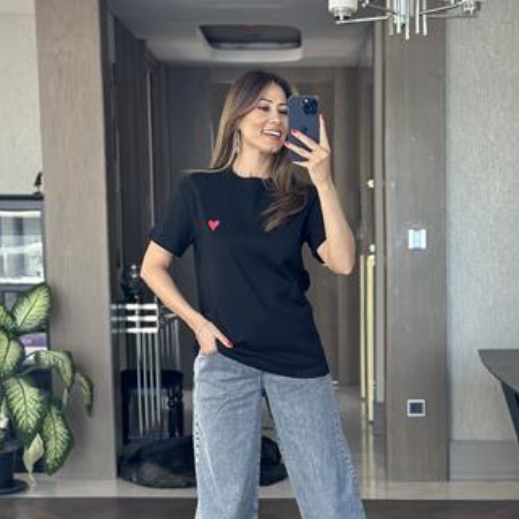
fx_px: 1137
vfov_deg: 25.6
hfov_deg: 25.7
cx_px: 293
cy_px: 356
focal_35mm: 67
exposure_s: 1/85
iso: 125
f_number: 1.78
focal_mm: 6.86
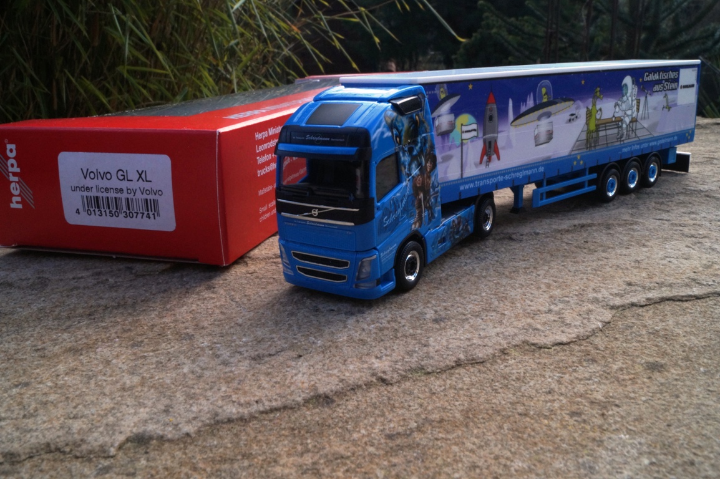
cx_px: 360
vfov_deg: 39.9
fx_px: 660
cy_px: 240
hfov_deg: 57.3
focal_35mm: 33
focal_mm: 22
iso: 640
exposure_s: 1/60
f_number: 22
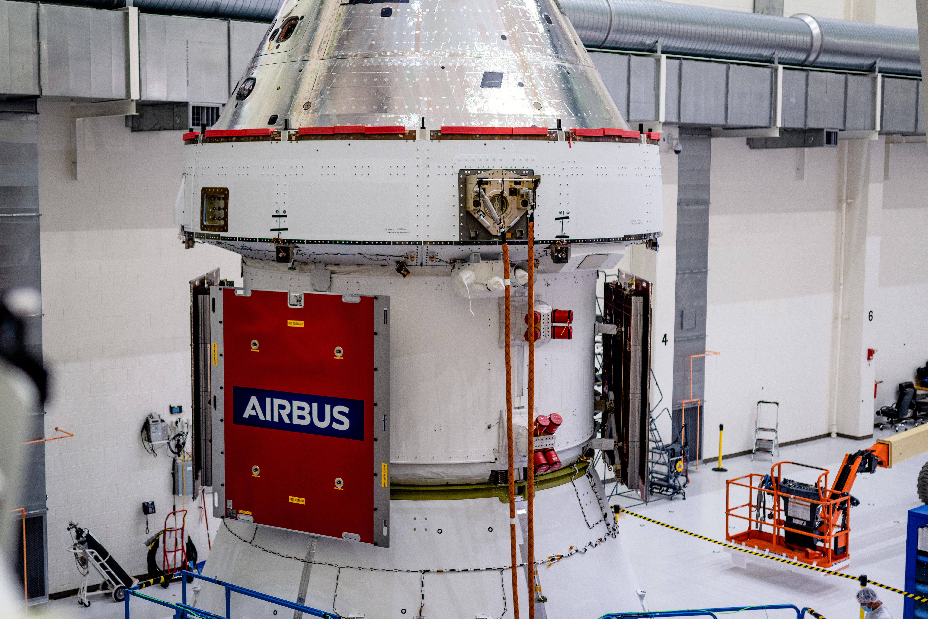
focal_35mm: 50
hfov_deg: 39.4
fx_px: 1289
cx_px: 376
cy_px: 309
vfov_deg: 27.0
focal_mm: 35
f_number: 1.4
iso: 100
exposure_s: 1/100
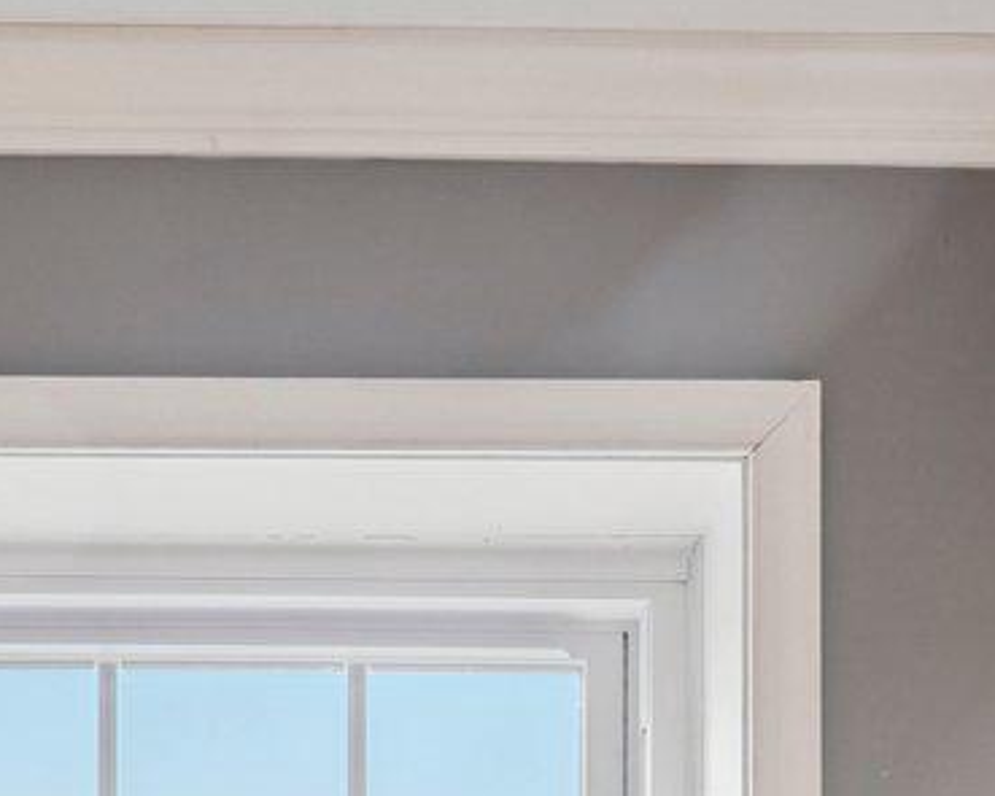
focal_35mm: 73
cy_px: 1566
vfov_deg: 16.4
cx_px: 245
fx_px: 2149
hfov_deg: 25.7
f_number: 8
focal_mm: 14
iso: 500
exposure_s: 1/40
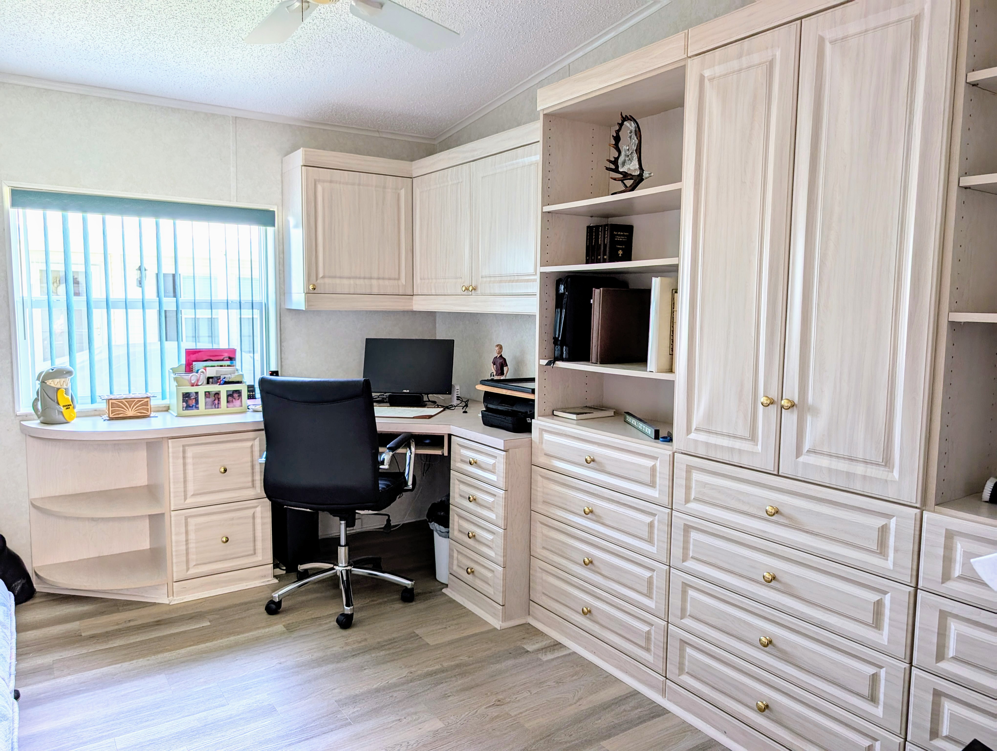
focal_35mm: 24
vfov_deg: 56.9
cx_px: 498
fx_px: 692
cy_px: 376
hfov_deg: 71.5
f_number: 1.68
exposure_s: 1/32.5
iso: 17
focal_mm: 6.9
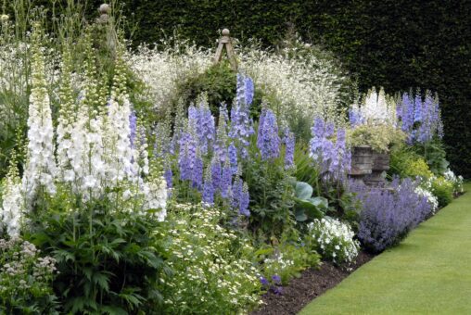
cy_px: 158
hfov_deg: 13.0
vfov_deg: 8.7
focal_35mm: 158
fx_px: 2063
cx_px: 236
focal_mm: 105
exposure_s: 1/20
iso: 250
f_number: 32
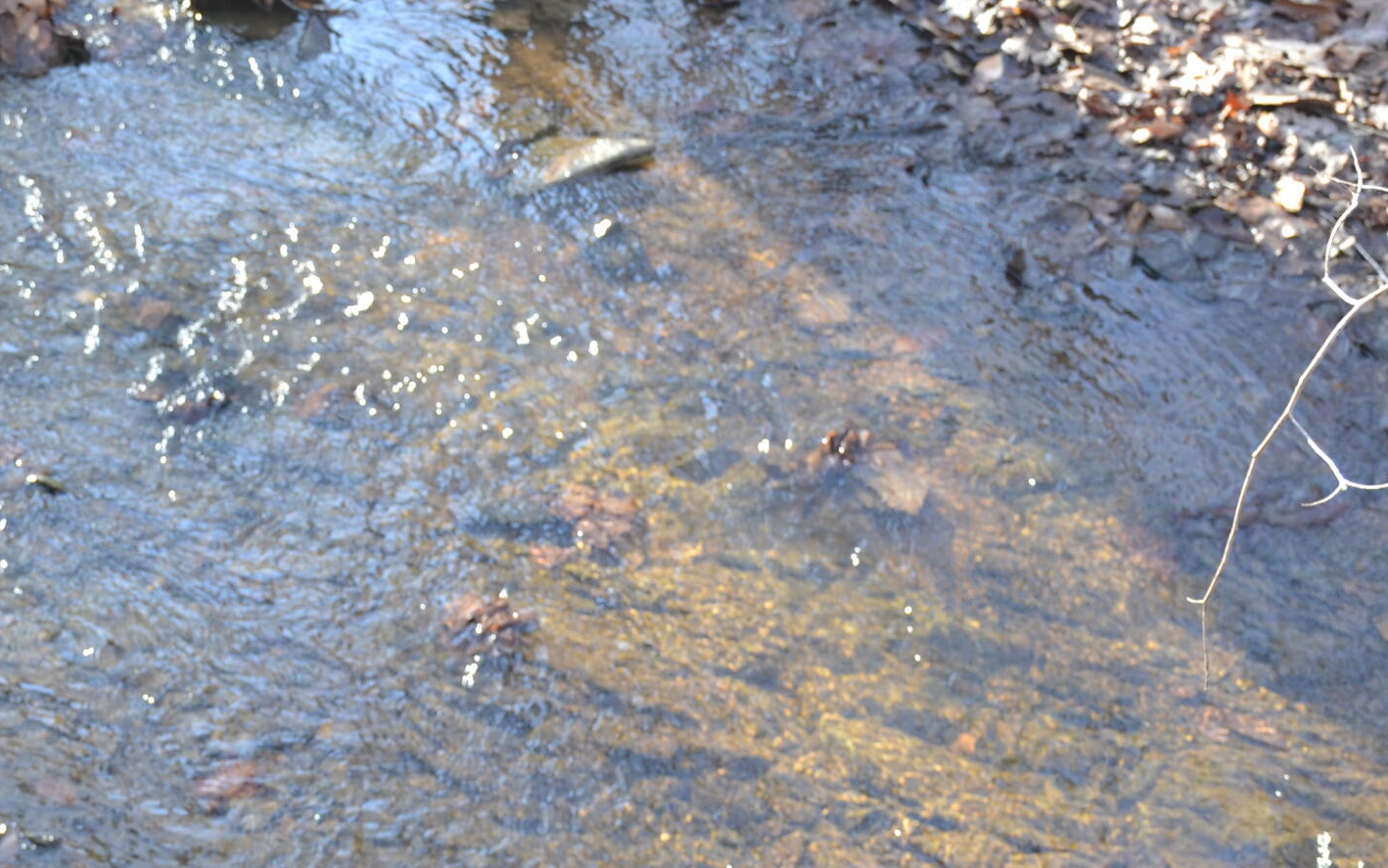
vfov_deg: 13.4
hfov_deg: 21.0
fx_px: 3670
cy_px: 60
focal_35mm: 97
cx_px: 158
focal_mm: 30
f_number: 5
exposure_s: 1/100
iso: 400
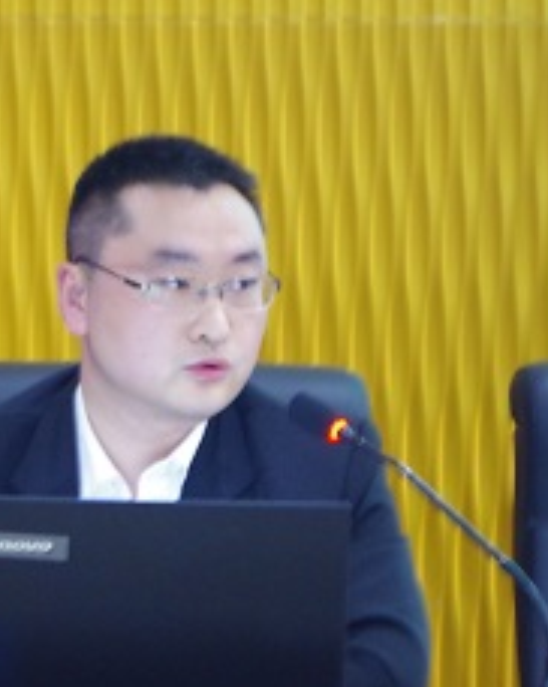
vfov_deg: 10.3
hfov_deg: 8.2
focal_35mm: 187
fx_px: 3796
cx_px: 24
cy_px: 529
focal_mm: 55
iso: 1600
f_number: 5.6
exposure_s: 1/3.33
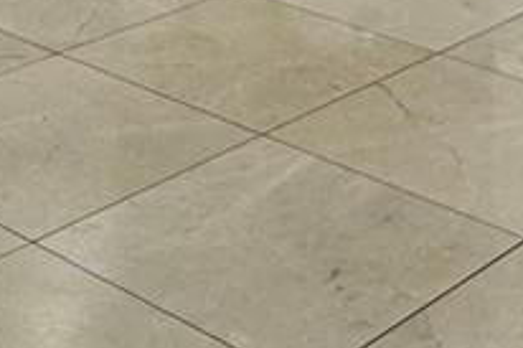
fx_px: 1640
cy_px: -668
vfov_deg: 9.6
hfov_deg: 18.1
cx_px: 185
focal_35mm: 113
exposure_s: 1/120
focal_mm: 2.22
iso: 64
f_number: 2.2
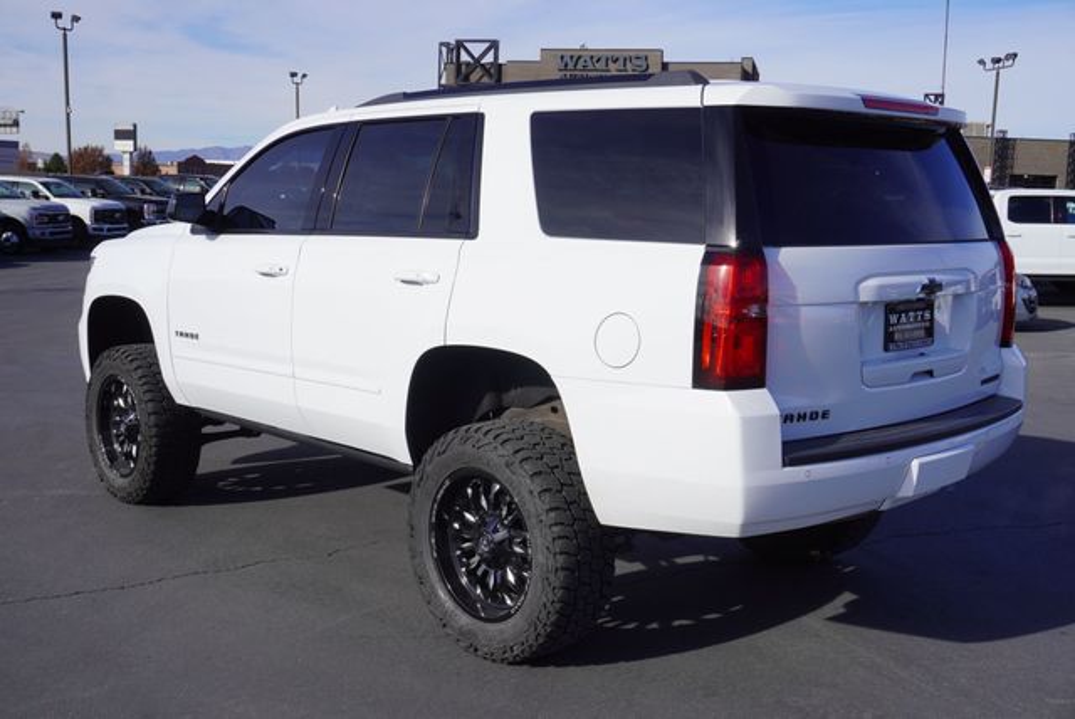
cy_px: 360
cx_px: 538
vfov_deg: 34.3
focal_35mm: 39
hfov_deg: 49.5
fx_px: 1166
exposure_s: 1/200
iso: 100
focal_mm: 26
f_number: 11
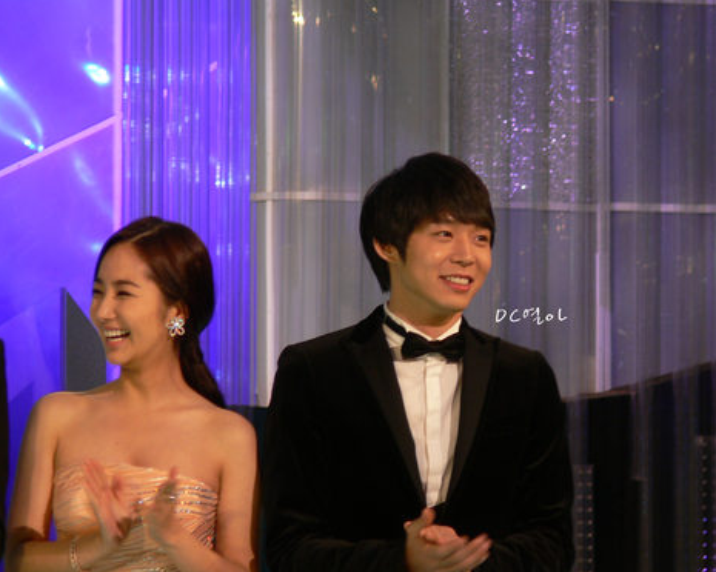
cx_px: 368
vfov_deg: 2.8
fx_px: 11888
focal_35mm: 561
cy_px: 285
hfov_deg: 3.4
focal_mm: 88.8
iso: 100
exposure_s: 1/30
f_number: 3.7
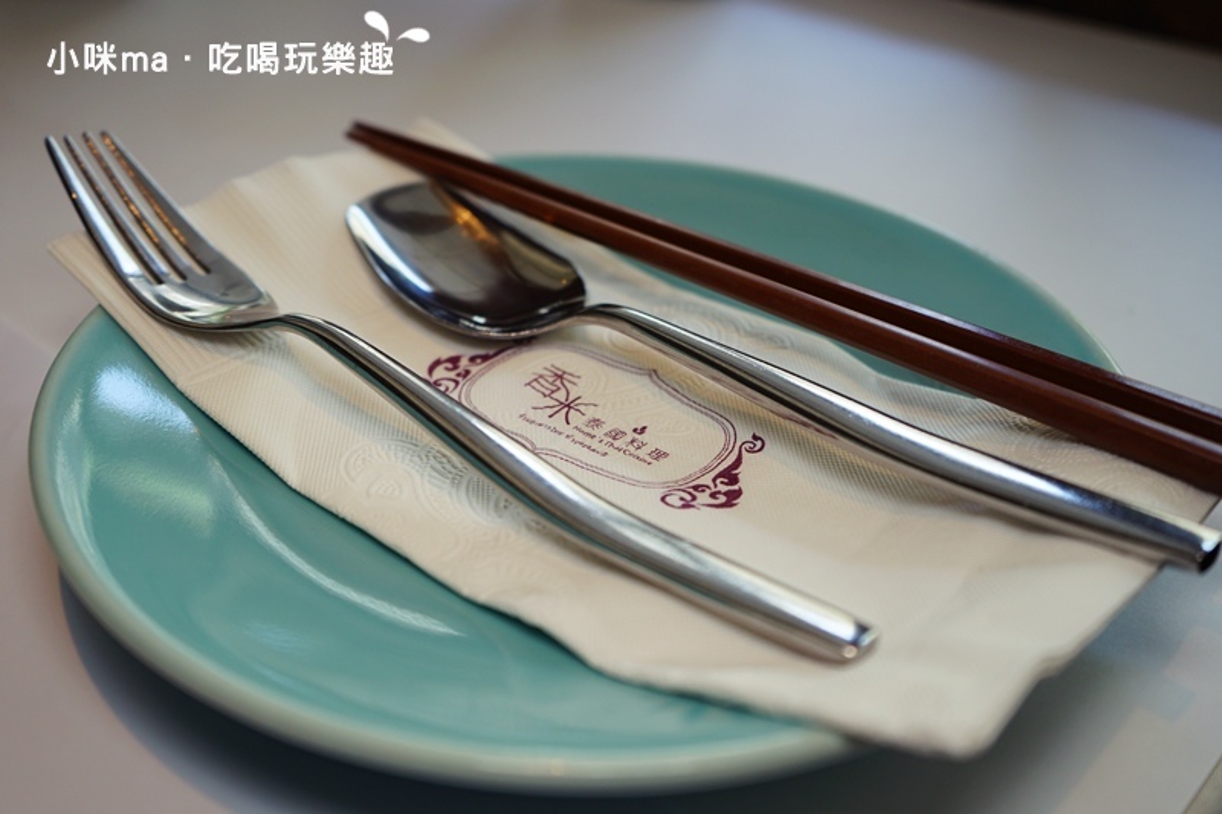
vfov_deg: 35.0
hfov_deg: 50.7
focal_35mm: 38
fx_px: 1290
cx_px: 611
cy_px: 407
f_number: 4
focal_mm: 38
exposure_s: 1/60
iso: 200
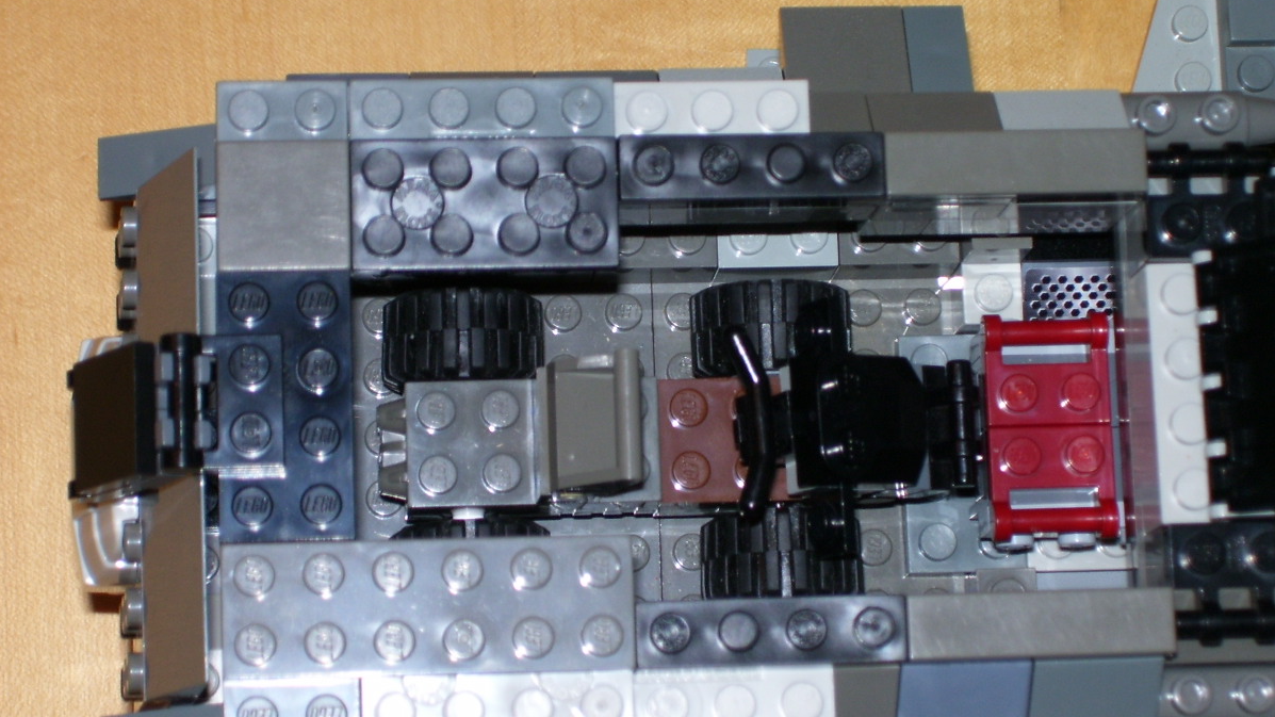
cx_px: 637
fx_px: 3989
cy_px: 293
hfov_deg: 18.2
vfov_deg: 10.3
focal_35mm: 118
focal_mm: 18
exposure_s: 1/90
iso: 80
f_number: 4.6
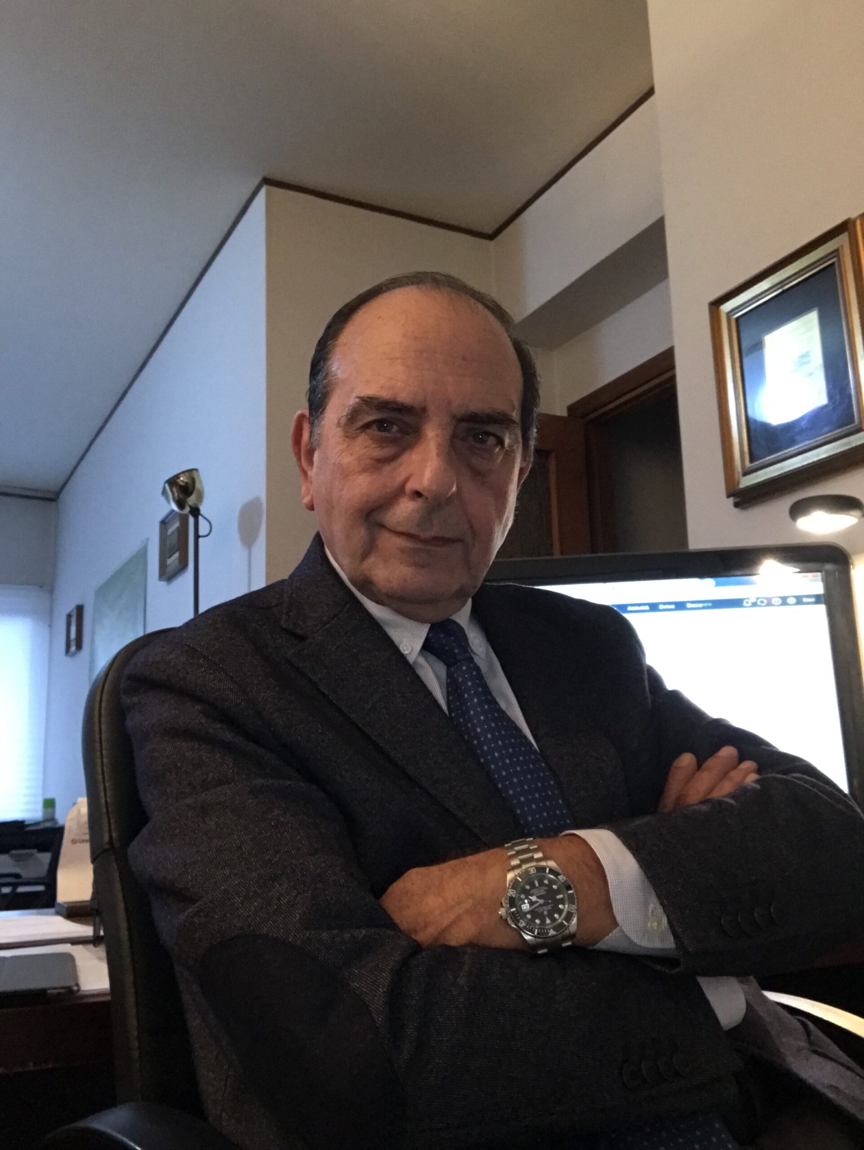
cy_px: 575
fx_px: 1064
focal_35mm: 32
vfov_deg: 56.8
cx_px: 432
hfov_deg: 44.2
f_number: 2.2
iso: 250
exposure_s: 1/20
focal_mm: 2.87
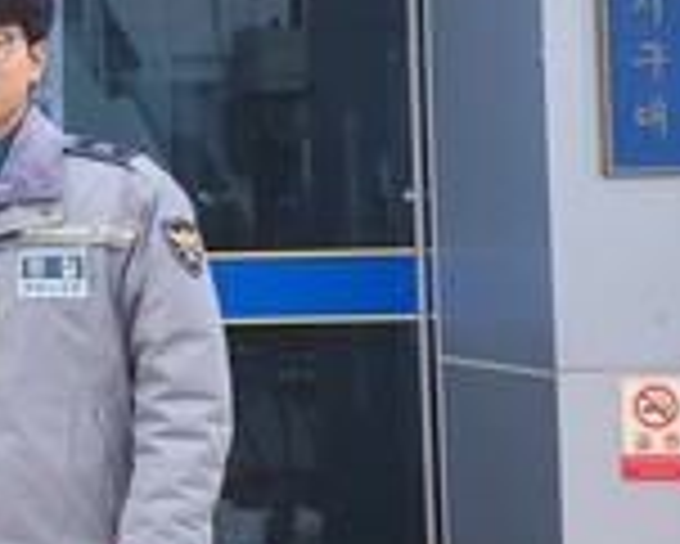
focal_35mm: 101
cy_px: 180
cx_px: -603
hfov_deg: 15.7
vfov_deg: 15.2
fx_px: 2034
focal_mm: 5.4
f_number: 1.8
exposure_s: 1/149
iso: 40
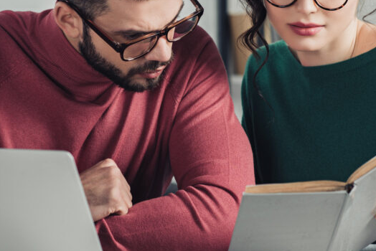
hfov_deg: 12.4
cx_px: 194
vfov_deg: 8.3
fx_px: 1735
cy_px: 52
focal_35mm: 166
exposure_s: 1/200
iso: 125
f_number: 4
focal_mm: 85
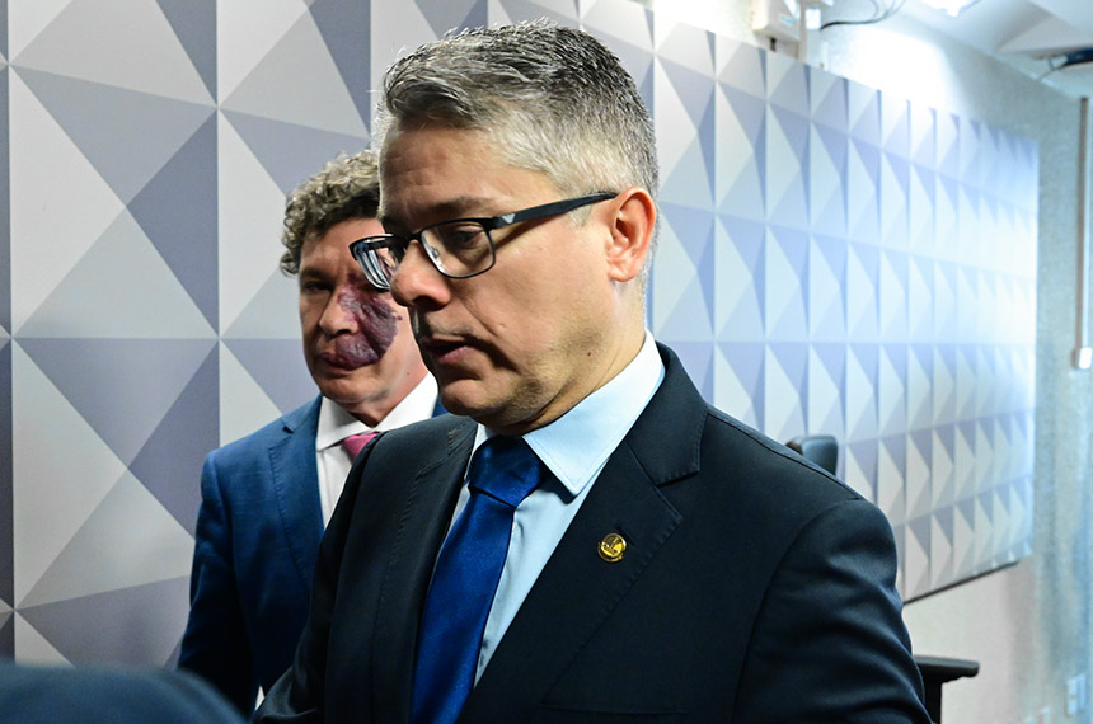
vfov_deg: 36.7
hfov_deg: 53.2
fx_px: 1091
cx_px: 546
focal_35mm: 36
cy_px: 362
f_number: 4.5
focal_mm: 24
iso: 4000
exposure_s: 1/160
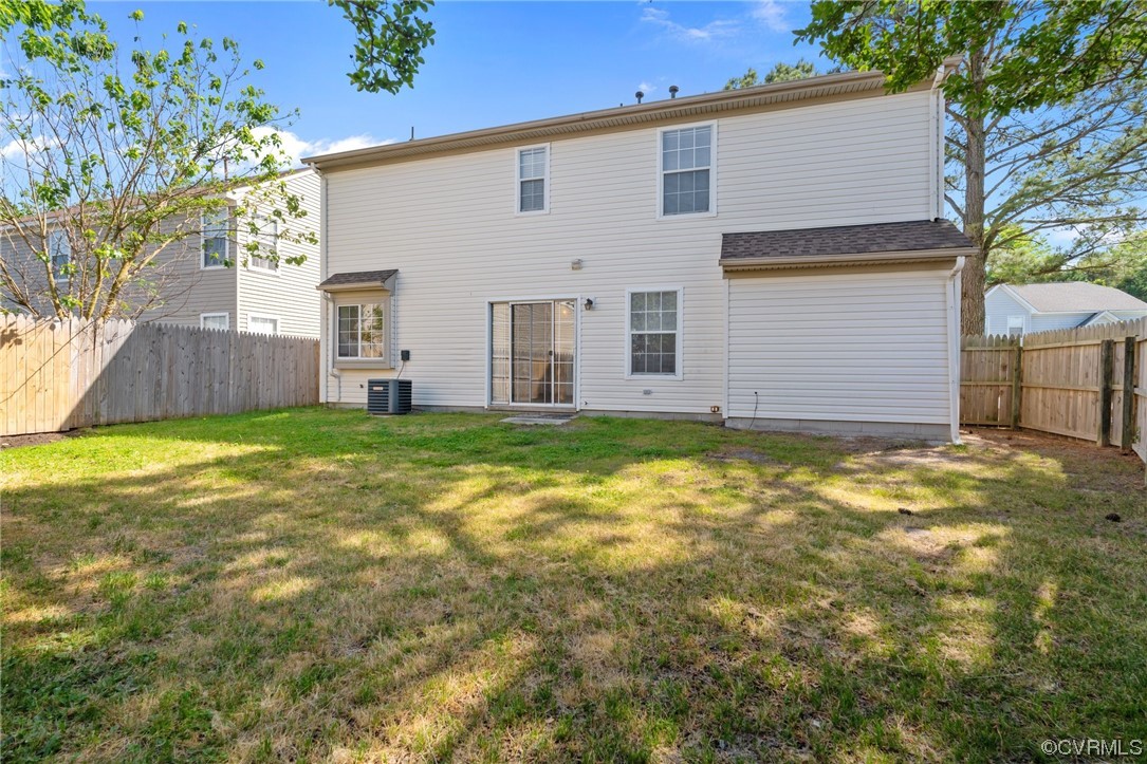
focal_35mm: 16
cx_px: 574
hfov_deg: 96.7
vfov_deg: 73.7
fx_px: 510
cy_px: 382
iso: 400
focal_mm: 16
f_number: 8
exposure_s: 1/400
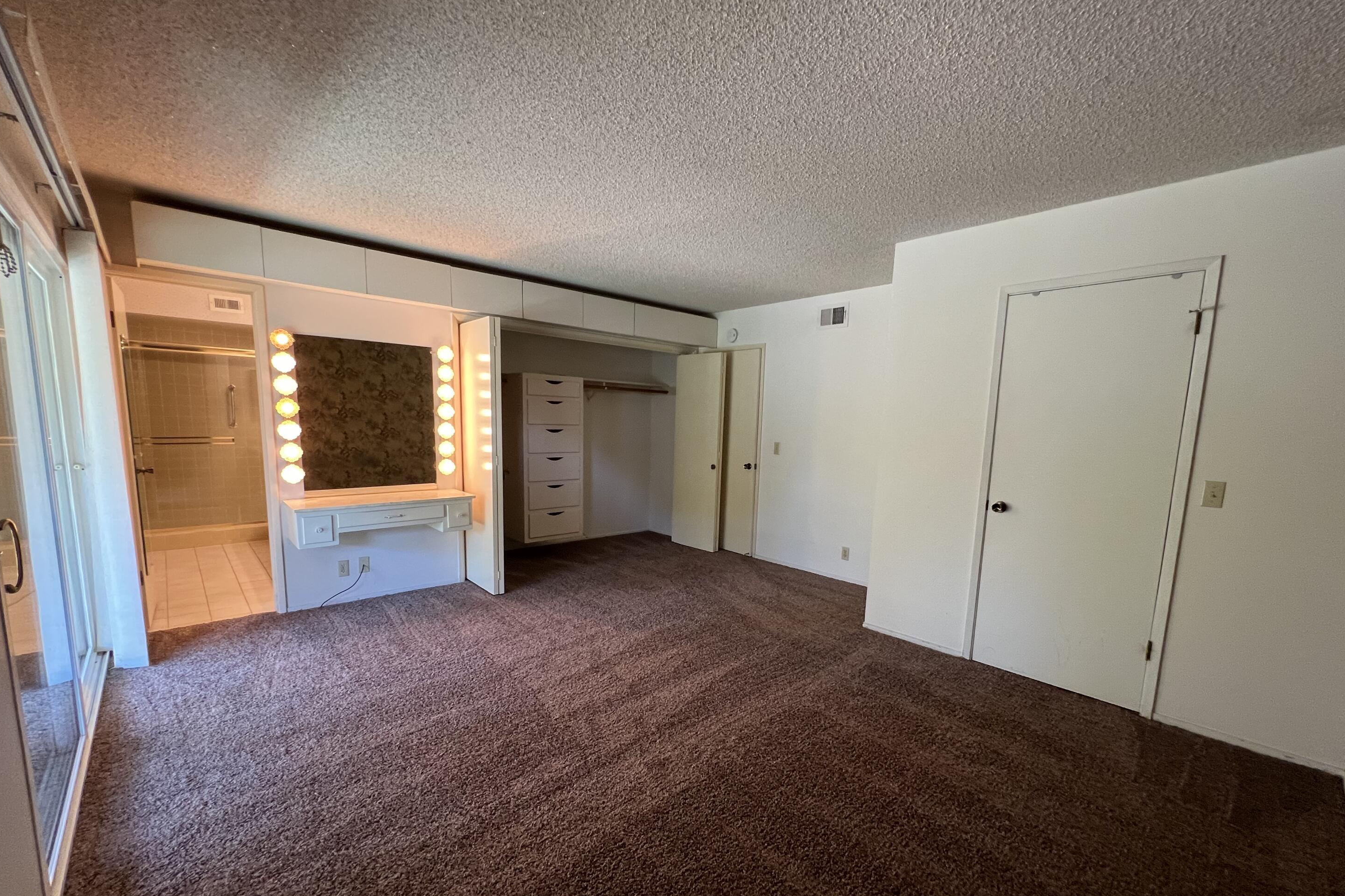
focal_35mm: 14
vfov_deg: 80.9
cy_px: 503
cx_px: 683
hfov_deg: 104.2
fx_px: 523
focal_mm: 1.57
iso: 200
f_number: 1.8
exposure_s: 1/60
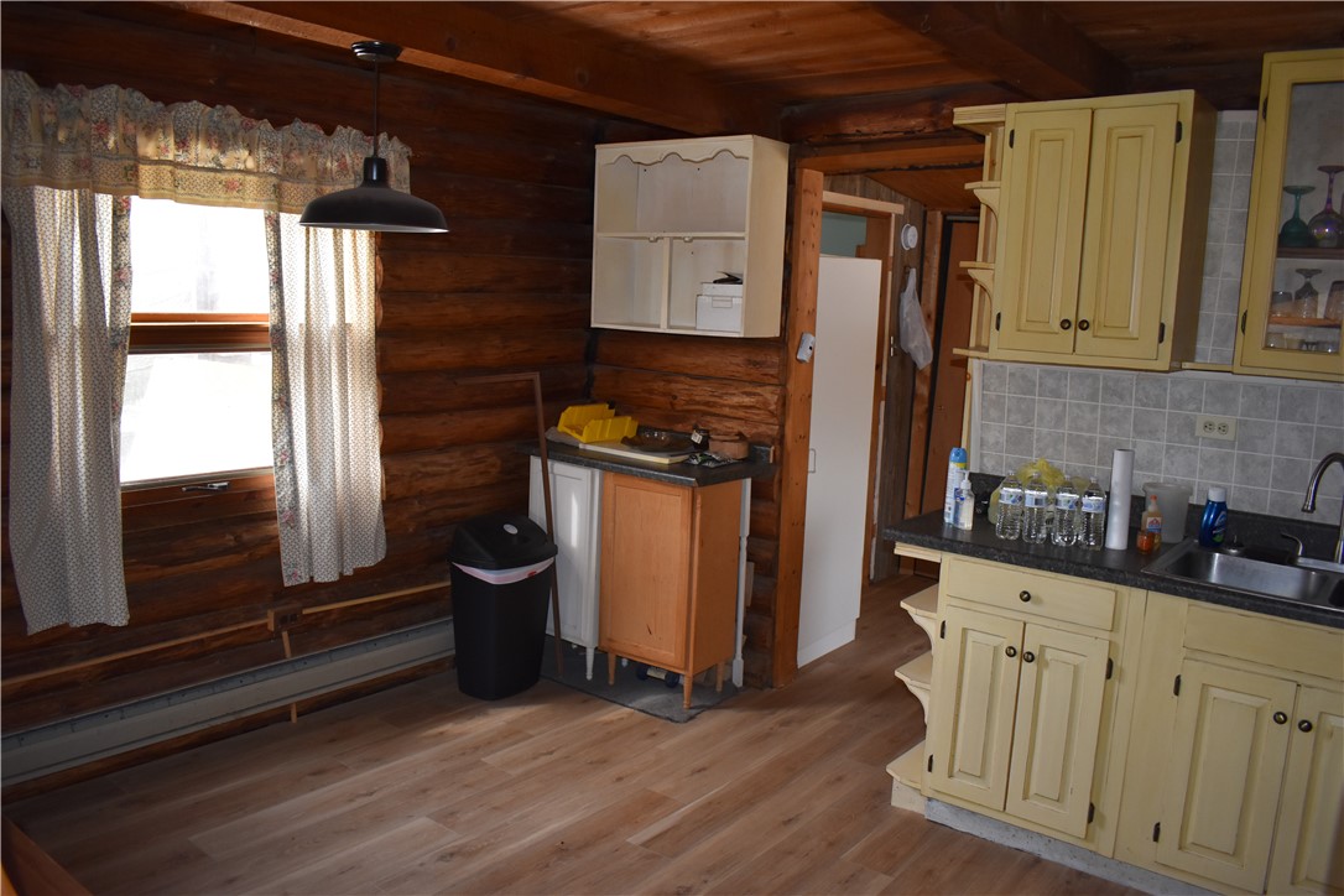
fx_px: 1008
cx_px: 672
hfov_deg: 67.4
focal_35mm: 27
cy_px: 448
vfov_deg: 47.9
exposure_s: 1/200
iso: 800
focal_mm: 18
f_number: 4.5
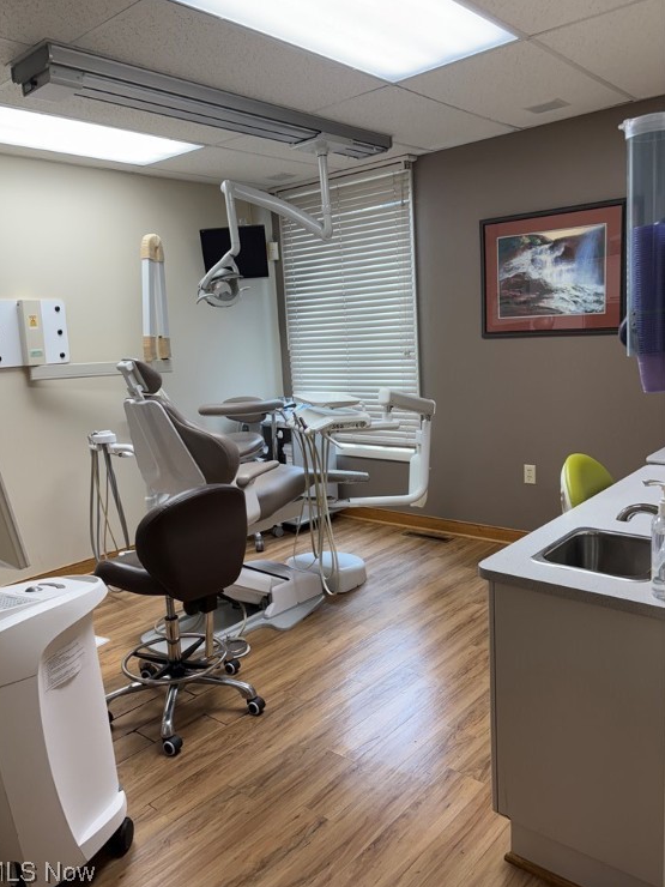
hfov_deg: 51.3
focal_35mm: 27
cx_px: 322
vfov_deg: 65.3
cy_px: 439
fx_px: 692
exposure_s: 1/120
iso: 80
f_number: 1.6
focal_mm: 5.96
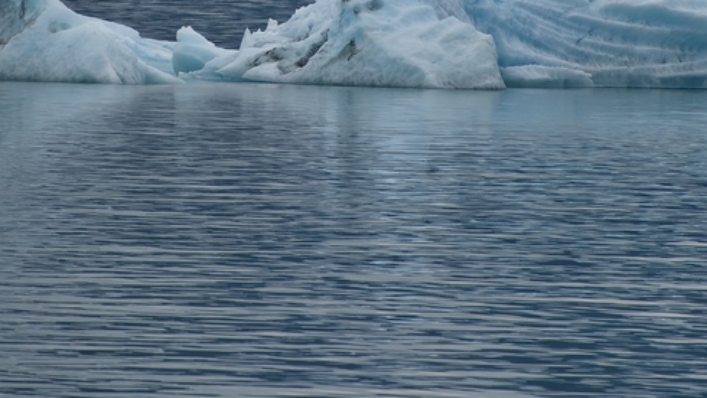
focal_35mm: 821
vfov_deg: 1.5
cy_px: 19
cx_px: 310
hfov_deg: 2.6
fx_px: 15396
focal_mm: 300
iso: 180
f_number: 5.6
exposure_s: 1/640
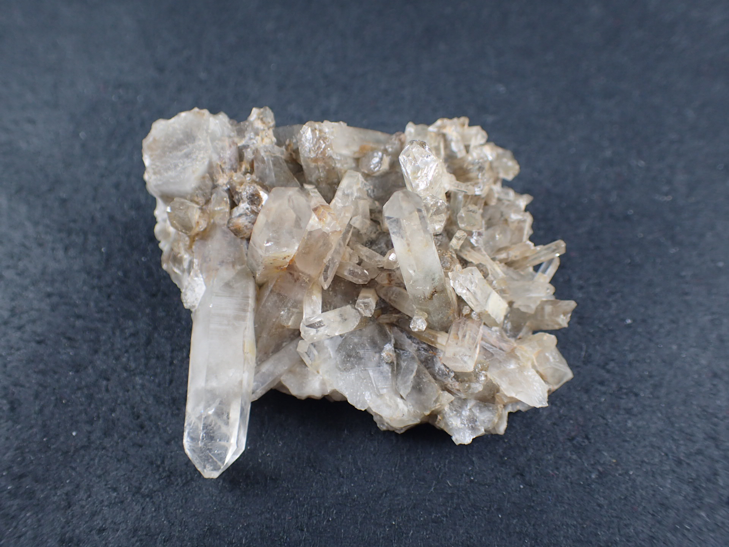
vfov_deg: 44.2
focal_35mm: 32
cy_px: 274
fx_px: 674
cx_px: 364
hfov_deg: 56.8
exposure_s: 1/125
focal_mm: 5.87
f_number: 2.4
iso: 125
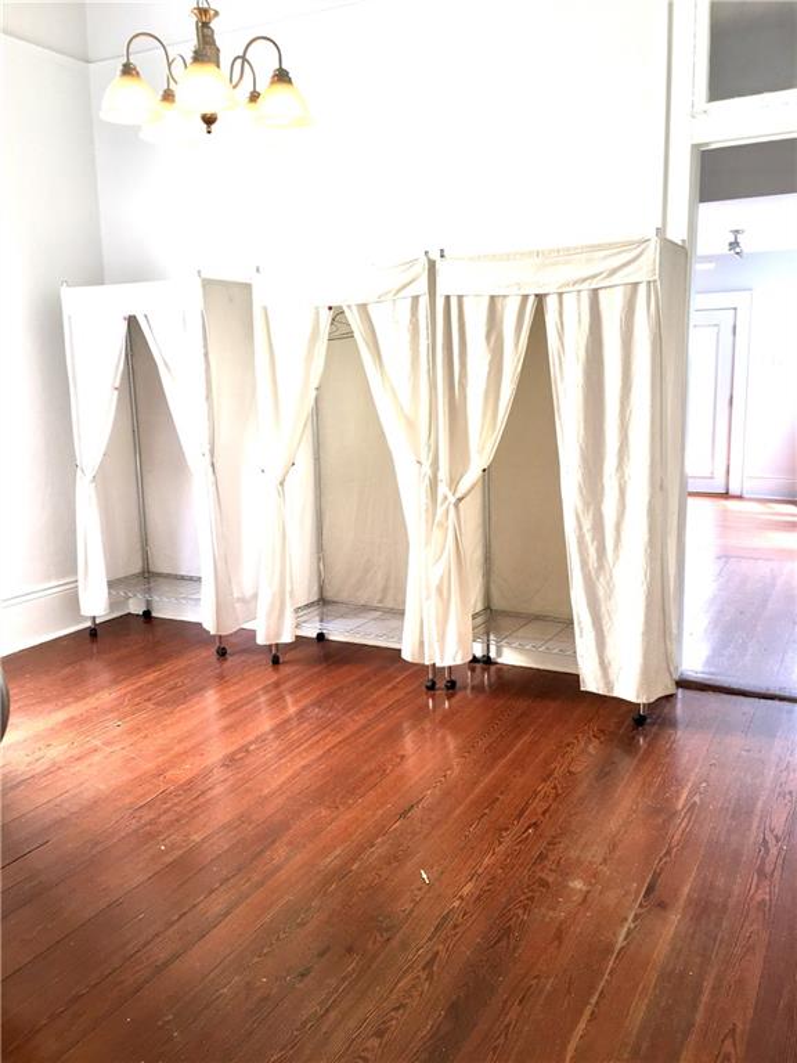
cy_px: 532
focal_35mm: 29
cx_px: 398
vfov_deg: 61.7
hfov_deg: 48.2
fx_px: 890
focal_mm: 4.15
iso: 40
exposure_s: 1/30
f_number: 2.2
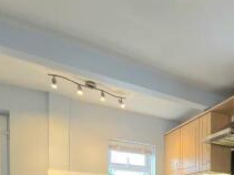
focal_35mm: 36
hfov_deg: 40.5
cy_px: 210
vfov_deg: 32.7
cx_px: 262
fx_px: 243
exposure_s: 1/50.3
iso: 100
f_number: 2.2
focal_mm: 2.2
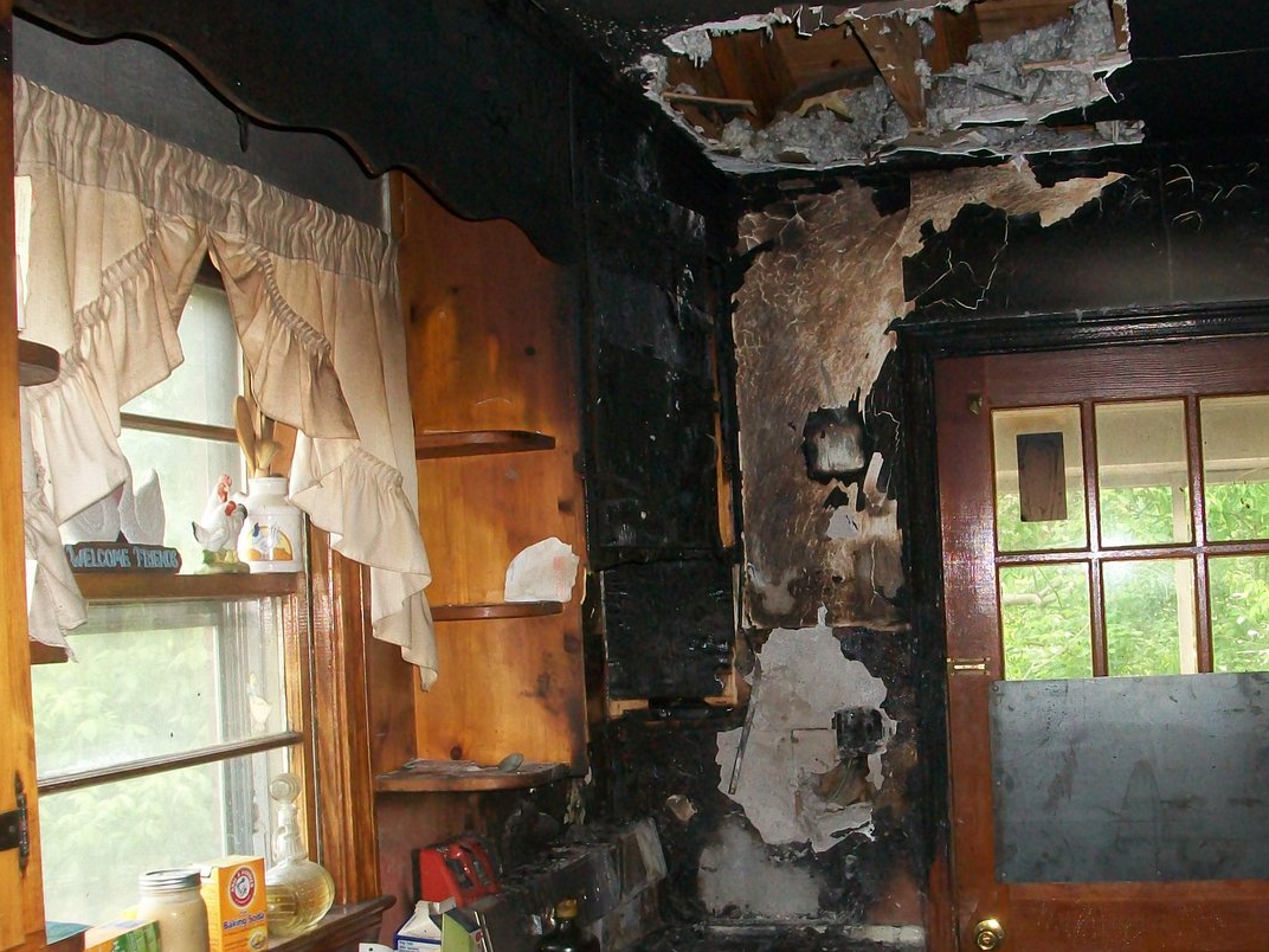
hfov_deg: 39.5
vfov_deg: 30.2
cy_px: 559
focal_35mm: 48
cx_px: 757
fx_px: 1760
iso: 160
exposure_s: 1/60
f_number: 2.8
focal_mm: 5.7
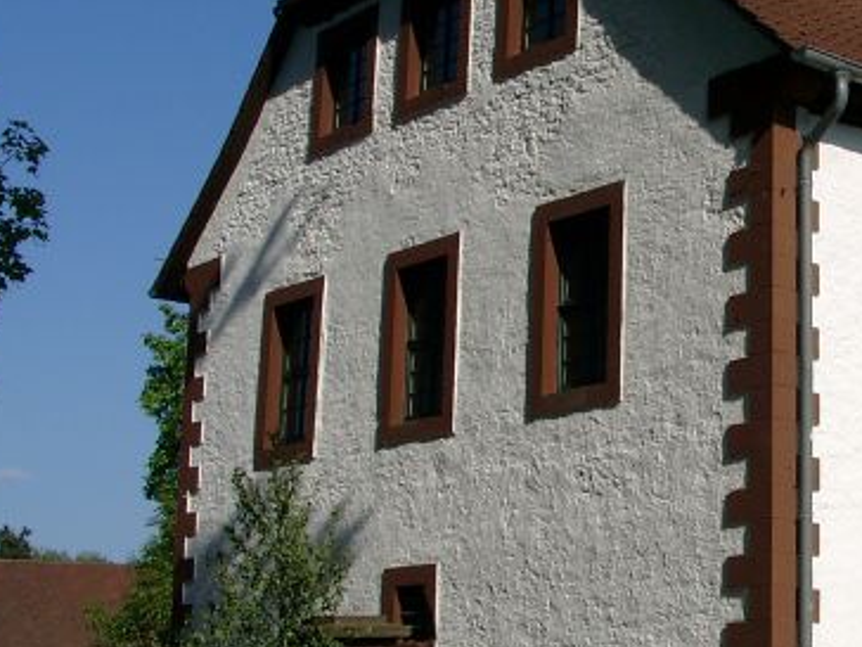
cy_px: 346
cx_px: 798
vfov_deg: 19.1
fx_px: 1917
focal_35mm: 77
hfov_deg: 24.5
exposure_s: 1/659
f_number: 5.6
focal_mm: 7.39
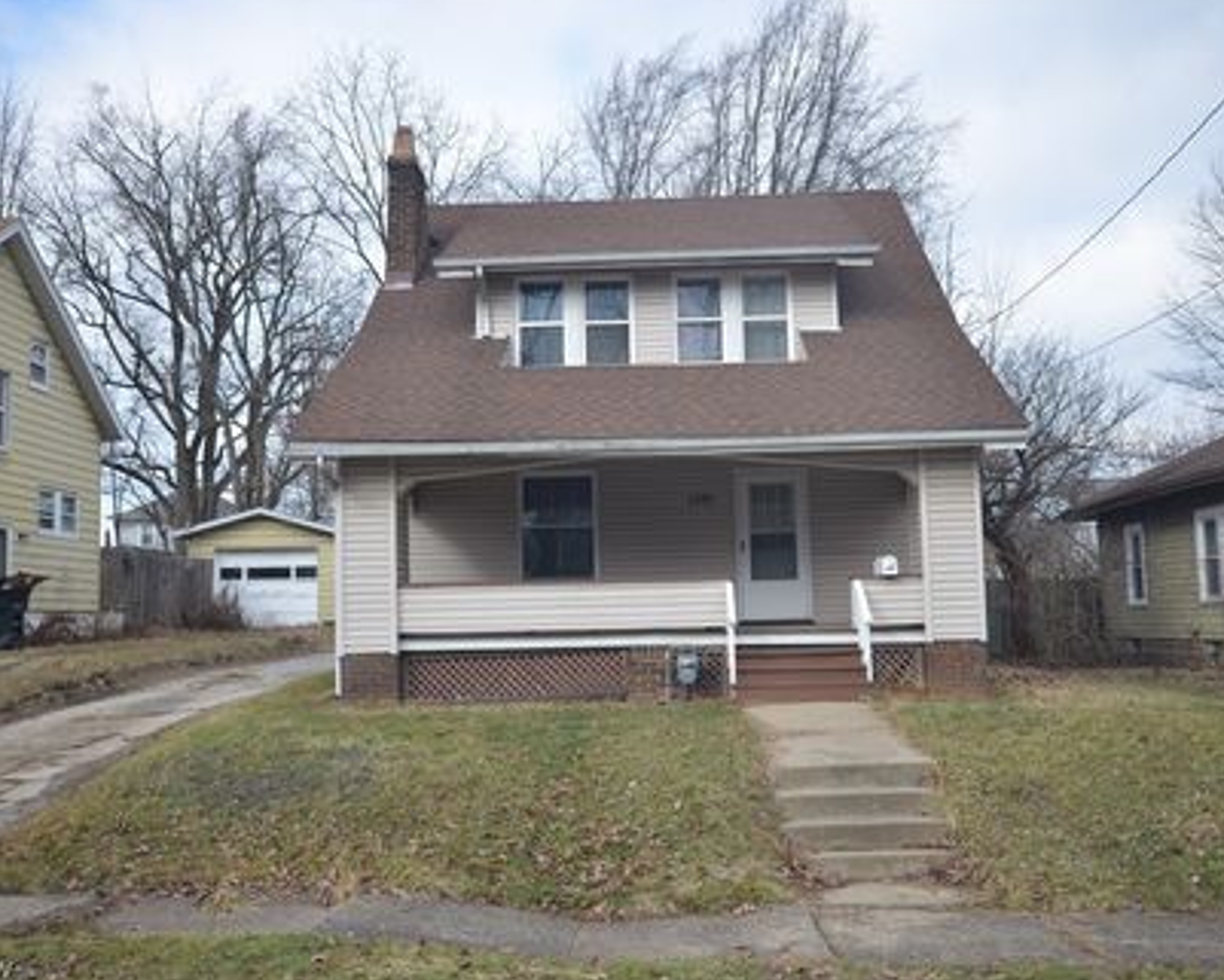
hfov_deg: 51.5
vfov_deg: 42.2
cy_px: 484
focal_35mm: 35
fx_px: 1268
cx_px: 635
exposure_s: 1/200
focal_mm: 20
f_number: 7.1
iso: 200
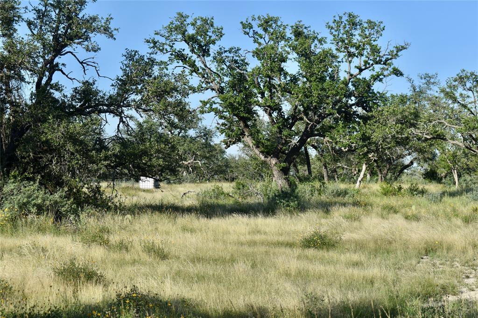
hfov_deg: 24.6
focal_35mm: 82
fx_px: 1095
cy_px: 159
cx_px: 239
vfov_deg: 16.5
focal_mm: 55
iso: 100
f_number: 8
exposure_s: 1/250
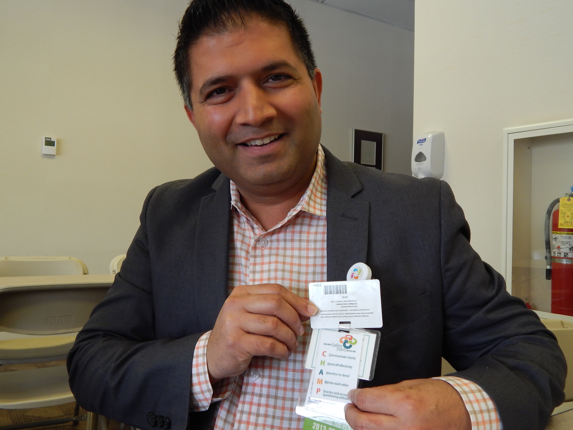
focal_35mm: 31
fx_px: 513
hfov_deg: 58.4
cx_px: 286
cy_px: 215
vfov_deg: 45.4
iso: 180
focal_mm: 5.6
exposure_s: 1/30
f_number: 3.2
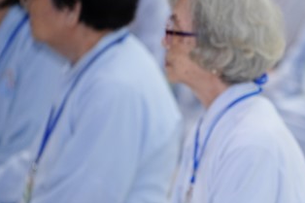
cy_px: 154
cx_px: 289
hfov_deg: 6.6
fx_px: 2633
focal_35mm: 311
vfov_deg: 4.4
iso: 2500
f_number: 2.8
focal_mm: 150
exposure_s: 1/200
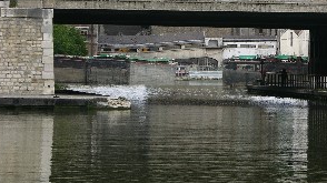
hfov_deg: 7.6
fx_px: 2452
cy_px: 30
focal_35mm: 283
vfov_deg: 4.3
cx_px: 274
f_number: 5.4
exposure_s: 1/136
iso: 50
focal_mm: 31.9
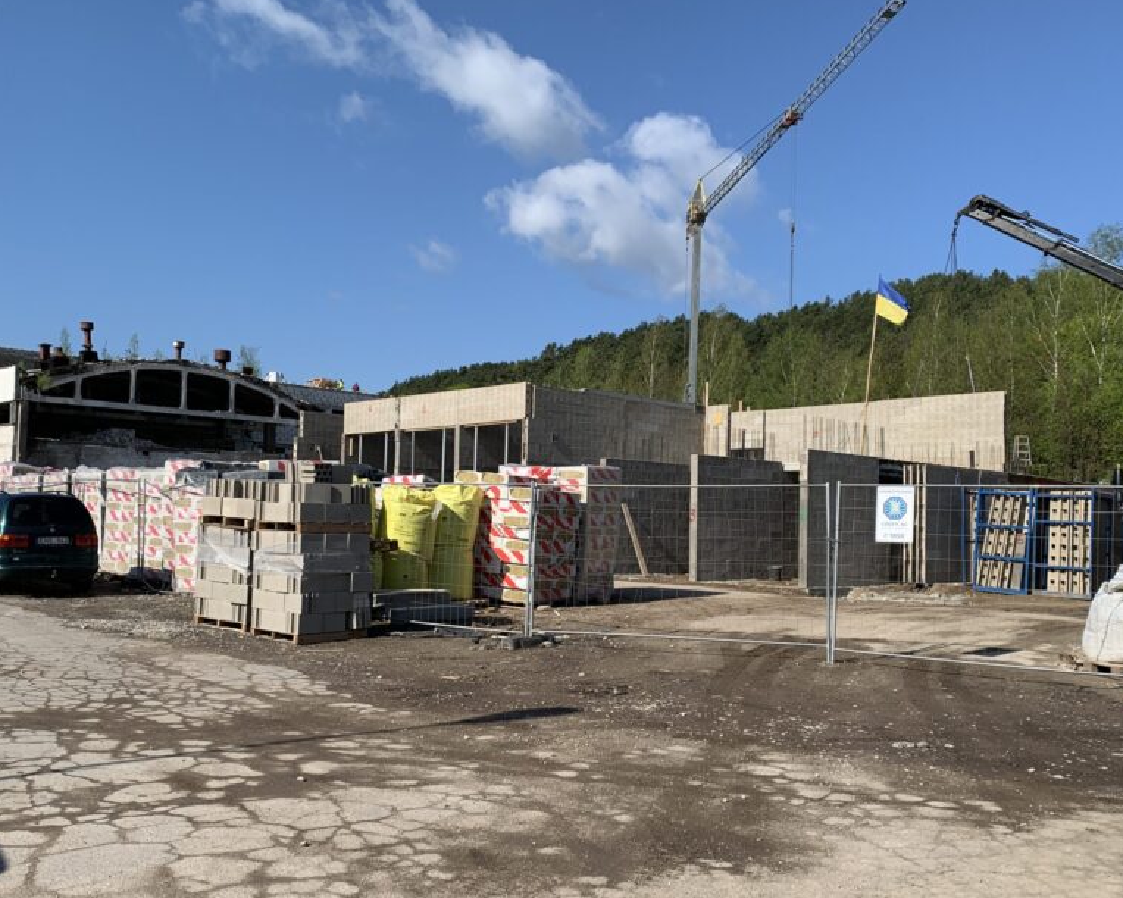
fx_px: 1130
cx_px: 532
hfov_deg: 52.8
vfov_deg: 43.3
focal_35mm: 34
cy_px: 501
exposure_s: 1/2545
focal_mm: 4.25
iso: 25
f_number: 1.8
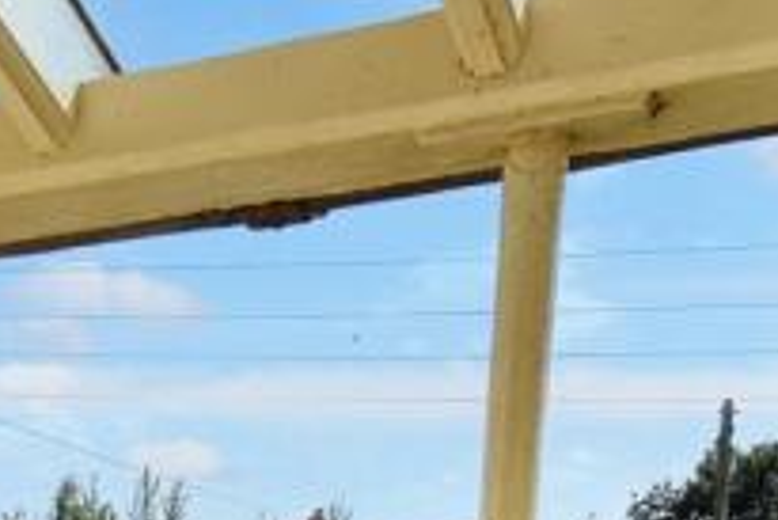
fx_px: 1622
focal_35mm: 75
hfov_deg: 24.9
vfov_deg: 14.4
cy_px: 1110
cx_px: -102
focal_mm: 10
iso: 200
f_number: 10
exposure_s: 1/400
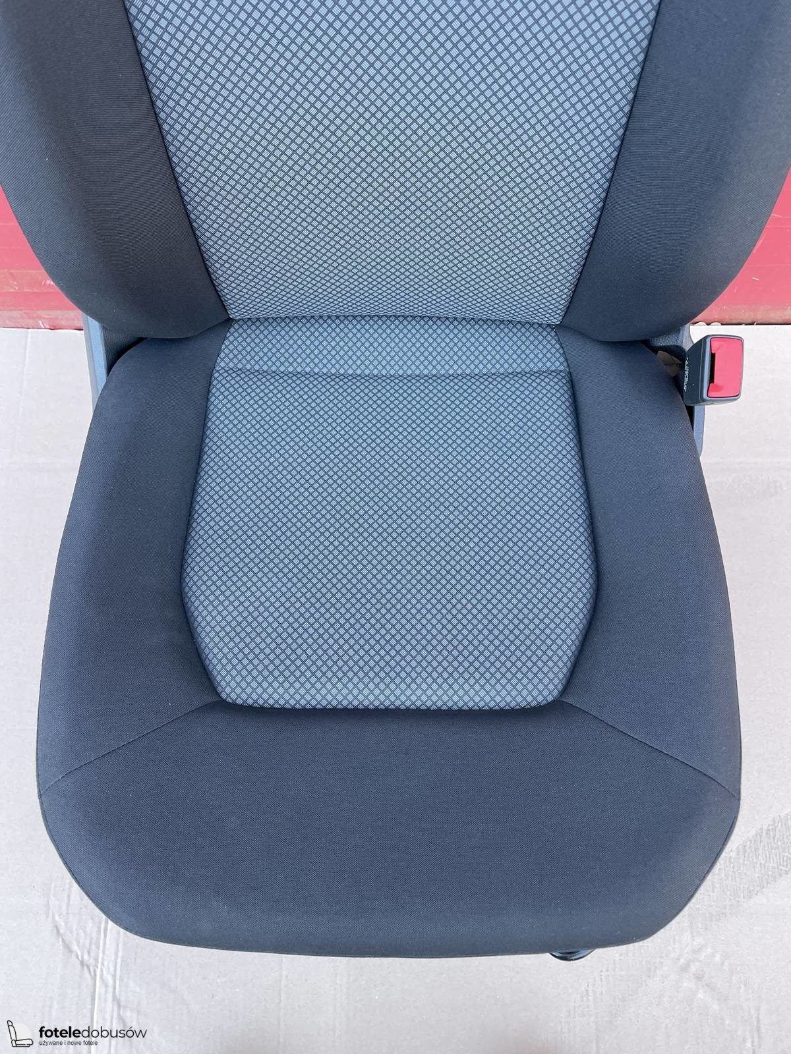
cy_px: 527
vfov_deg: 67.3
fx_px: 792
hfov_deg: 53.1
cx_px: 396
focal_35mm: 26
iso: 125
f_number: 1.6
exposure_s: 1/121
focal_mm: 4.2
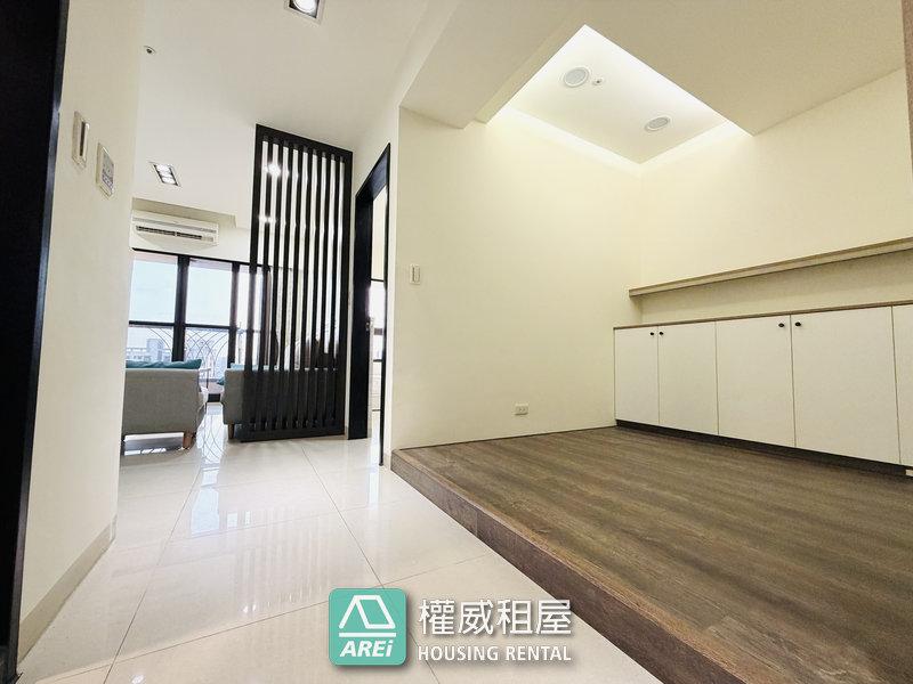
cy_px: 342
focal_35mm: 14
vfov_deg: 85.7
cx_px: 456
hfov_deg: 102.1
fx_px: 369
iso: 200
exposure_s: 1/60
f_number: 2.2
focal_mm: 2.22
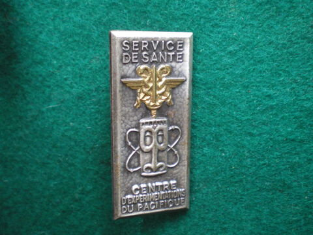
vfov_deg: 37.7
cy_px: 118
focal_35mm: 38
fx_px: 344
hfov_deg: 49.0
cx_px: 156
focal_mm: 6.3
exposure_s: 1/10
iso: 400
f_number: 3.1
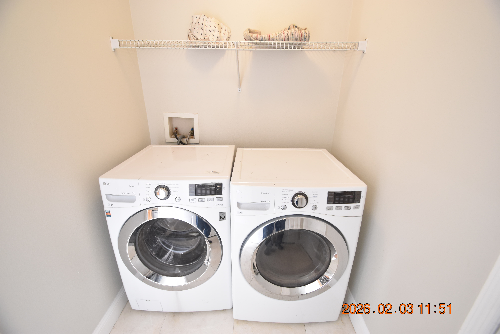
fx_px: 208
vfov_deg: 77.3
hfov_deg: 100.4
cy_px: 167
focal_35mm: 15
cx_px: 250
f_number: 3.5
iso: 800
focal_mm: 10
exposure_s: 1/30
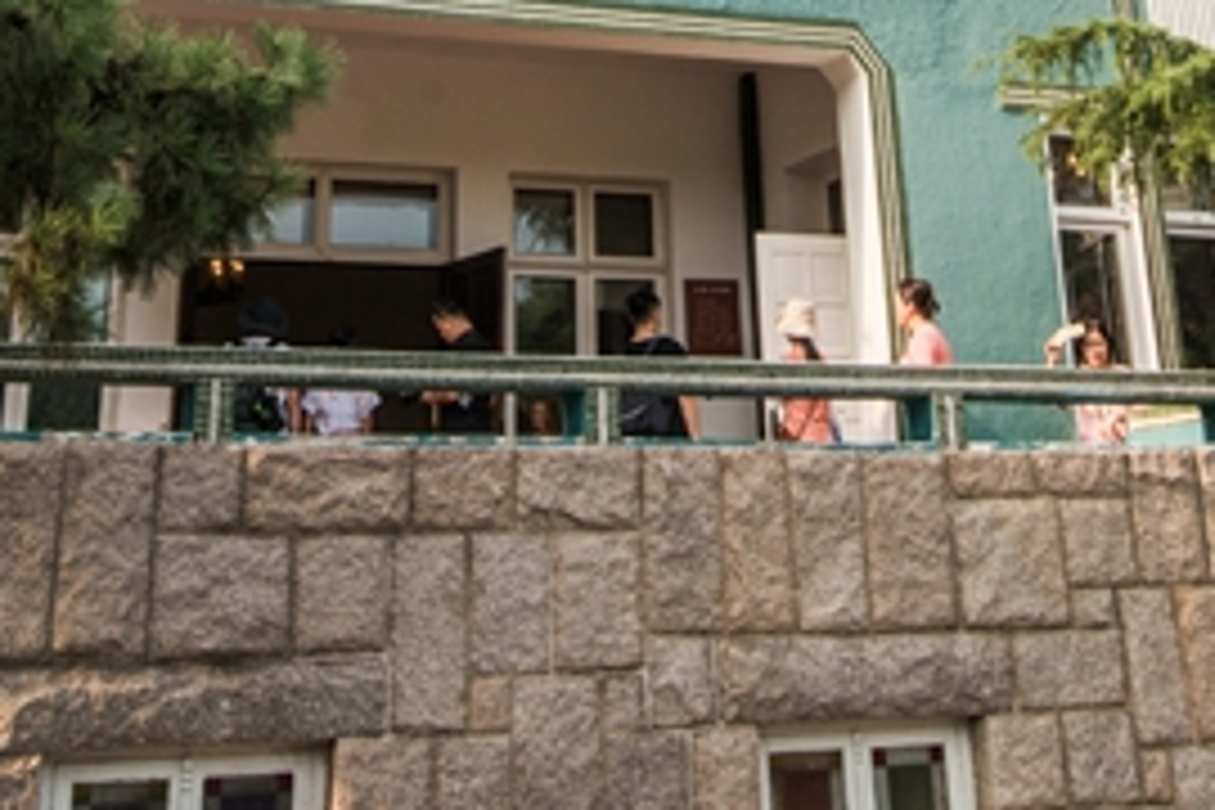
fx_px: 2025
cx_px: 612
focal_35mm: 60
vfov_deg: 20.2
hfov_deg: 33.4
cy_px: -313
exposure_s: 1/100
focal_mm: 15
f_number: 13
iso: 200
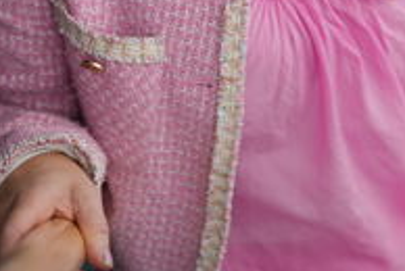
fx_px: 2175
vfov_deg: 7.0
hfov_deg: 10.6
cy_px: -222
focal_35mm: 193
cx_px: 361
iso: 100
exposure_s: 1/1000
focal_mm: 50
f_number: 1.4
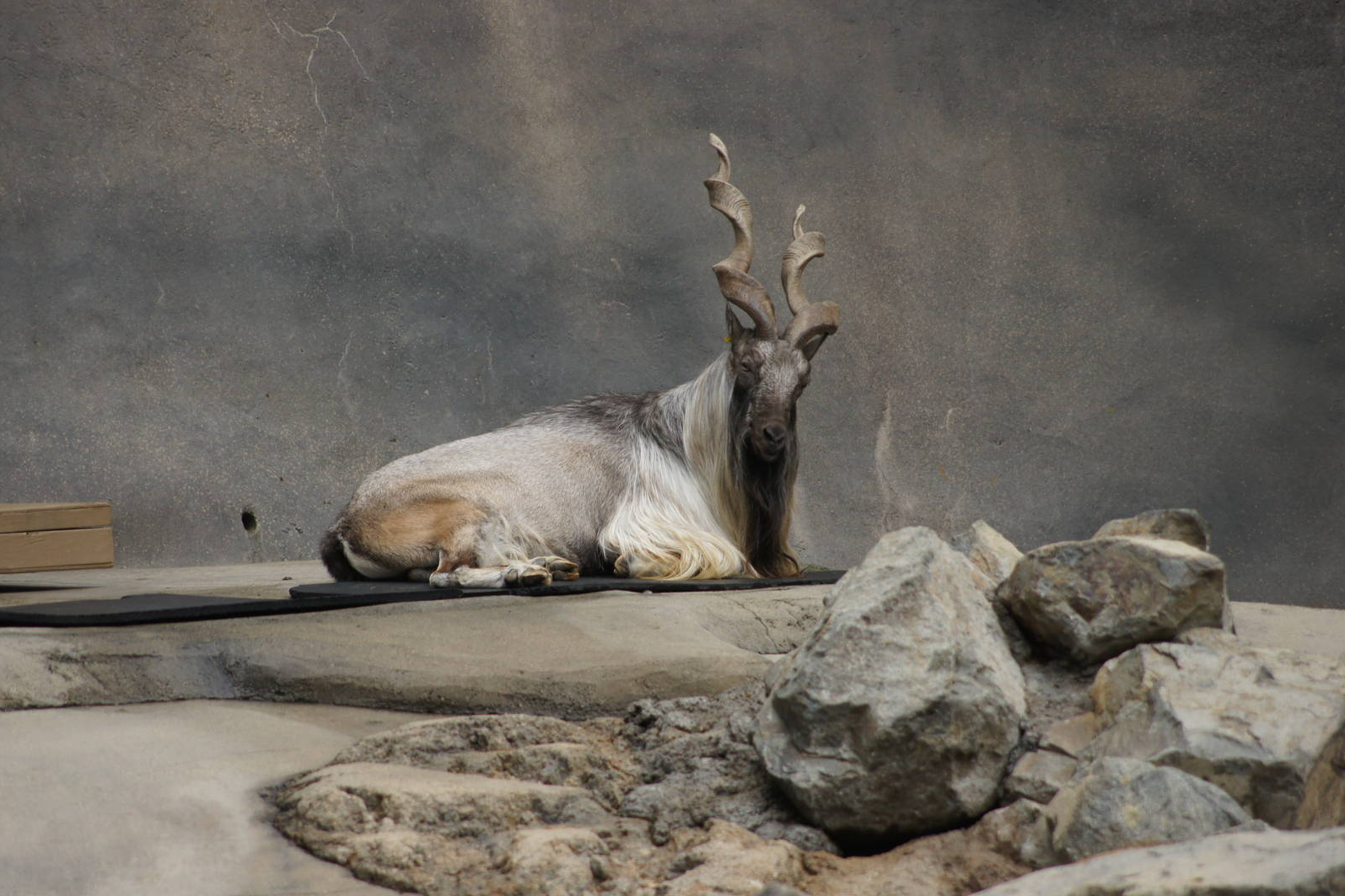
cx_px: 673
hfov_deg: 6.8
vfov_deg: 4.6
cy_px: 449
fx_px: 11244
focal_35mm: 301
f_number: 5.6
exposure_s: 1/500
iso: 500
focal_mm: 200
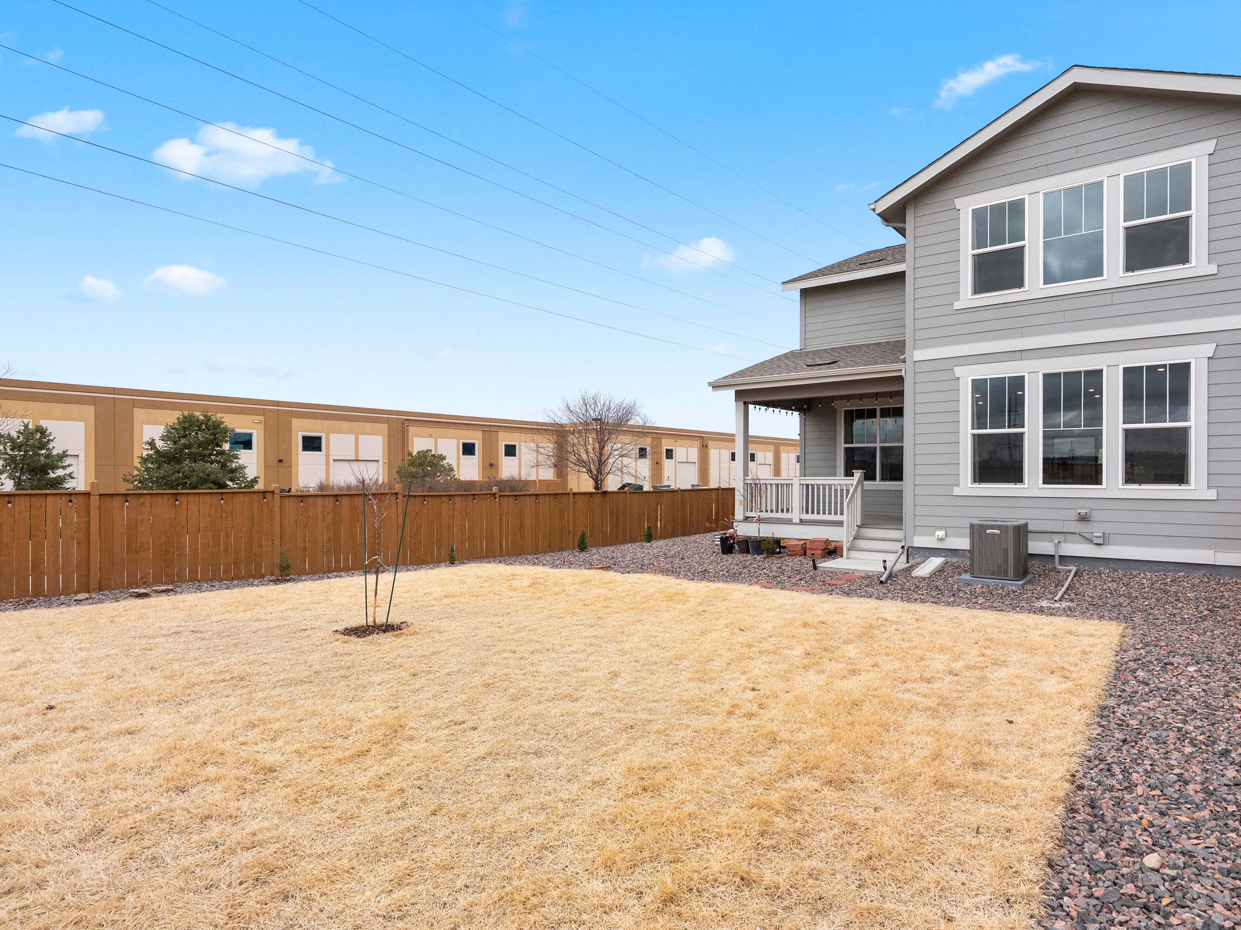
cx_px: 715
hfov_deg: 87.1
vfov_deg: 71.6
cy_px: 458
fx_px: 645
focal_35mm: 18
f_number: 9
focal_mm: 16
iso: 320
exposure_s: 1/160
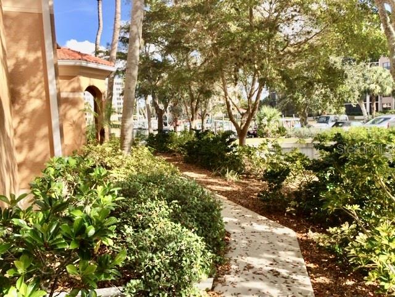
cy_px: 148
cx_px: 198
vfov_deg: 48.2
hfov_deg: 61.7
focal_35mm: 29
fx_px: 331
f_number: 2.2
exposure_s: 1/860
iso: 32
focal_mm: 4.15
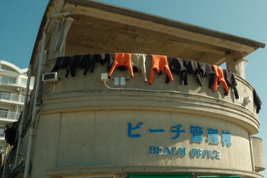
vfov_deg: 26.9
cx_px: 183
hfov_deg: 39.0
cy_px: 67
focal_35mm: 50
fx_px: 371
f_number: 8
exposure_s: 1/300
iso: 160
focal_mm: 23
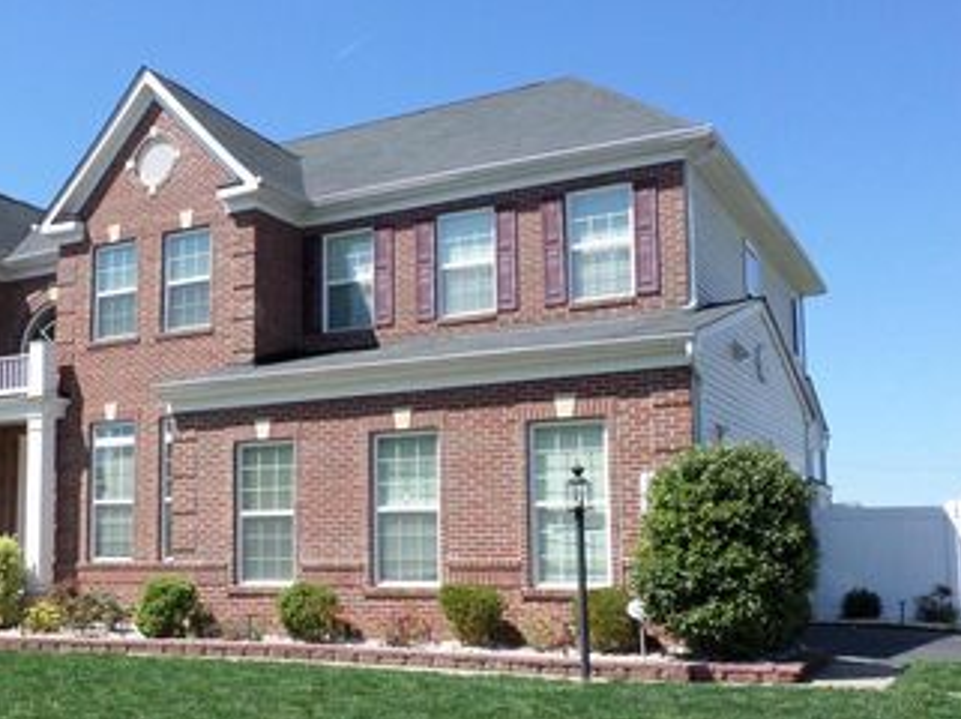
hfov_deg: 47.3
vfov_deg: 36.6
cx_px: 335
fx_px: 1081
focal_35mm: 39
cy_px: 439
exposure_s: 1/1500
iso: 80
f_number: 2.5
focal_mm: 4.5
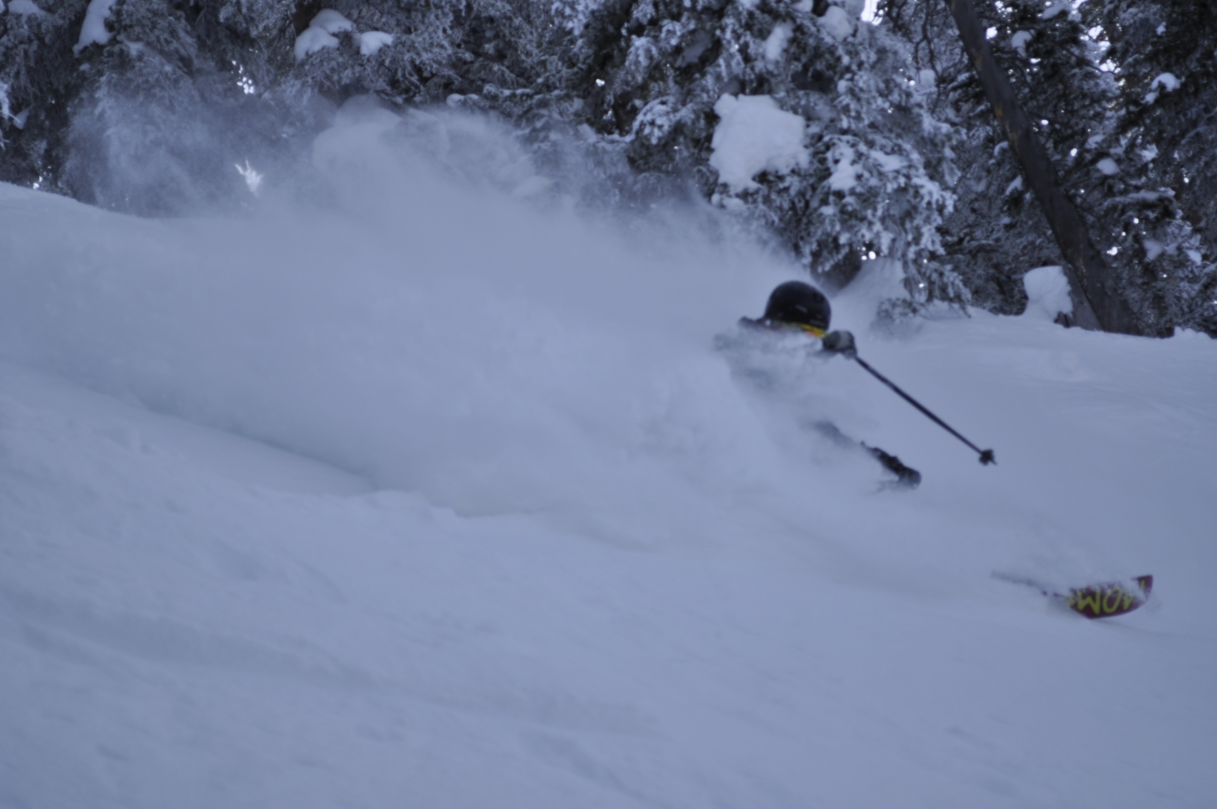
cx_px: 608
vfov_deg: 16.5
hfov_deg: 24.6
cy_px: 404
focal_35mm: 82
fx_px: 2786
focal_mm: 55
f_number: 6.3
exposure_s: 1/1000
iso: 200
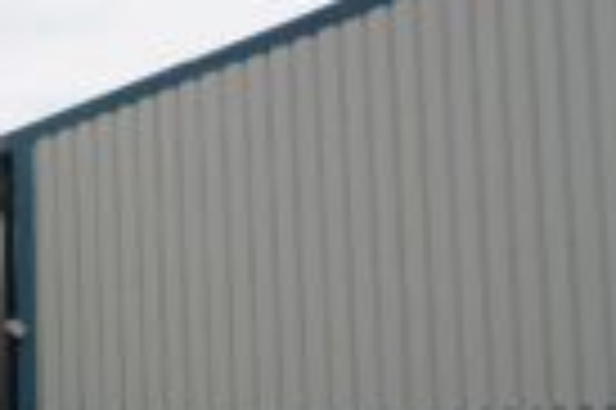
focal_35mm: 70
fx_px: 1196
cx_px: -486
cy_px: 428
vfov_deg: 18.8
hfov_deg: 20.5
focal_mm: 16
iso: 100
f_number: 5.6
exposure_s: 1/500
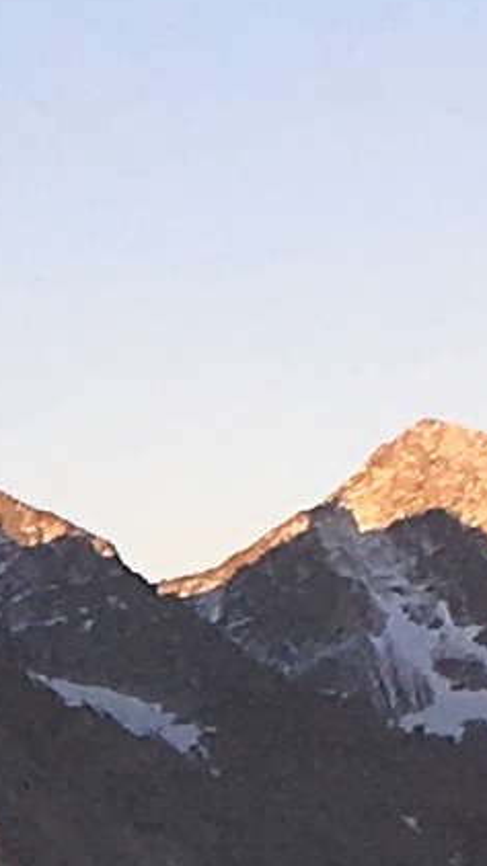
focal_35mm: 302
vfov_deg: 6.9
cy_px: 1759
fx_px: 6941
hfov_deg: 3.8
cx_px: -1329
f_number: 2.2
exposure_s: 1/785
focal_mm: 4.15
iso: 25
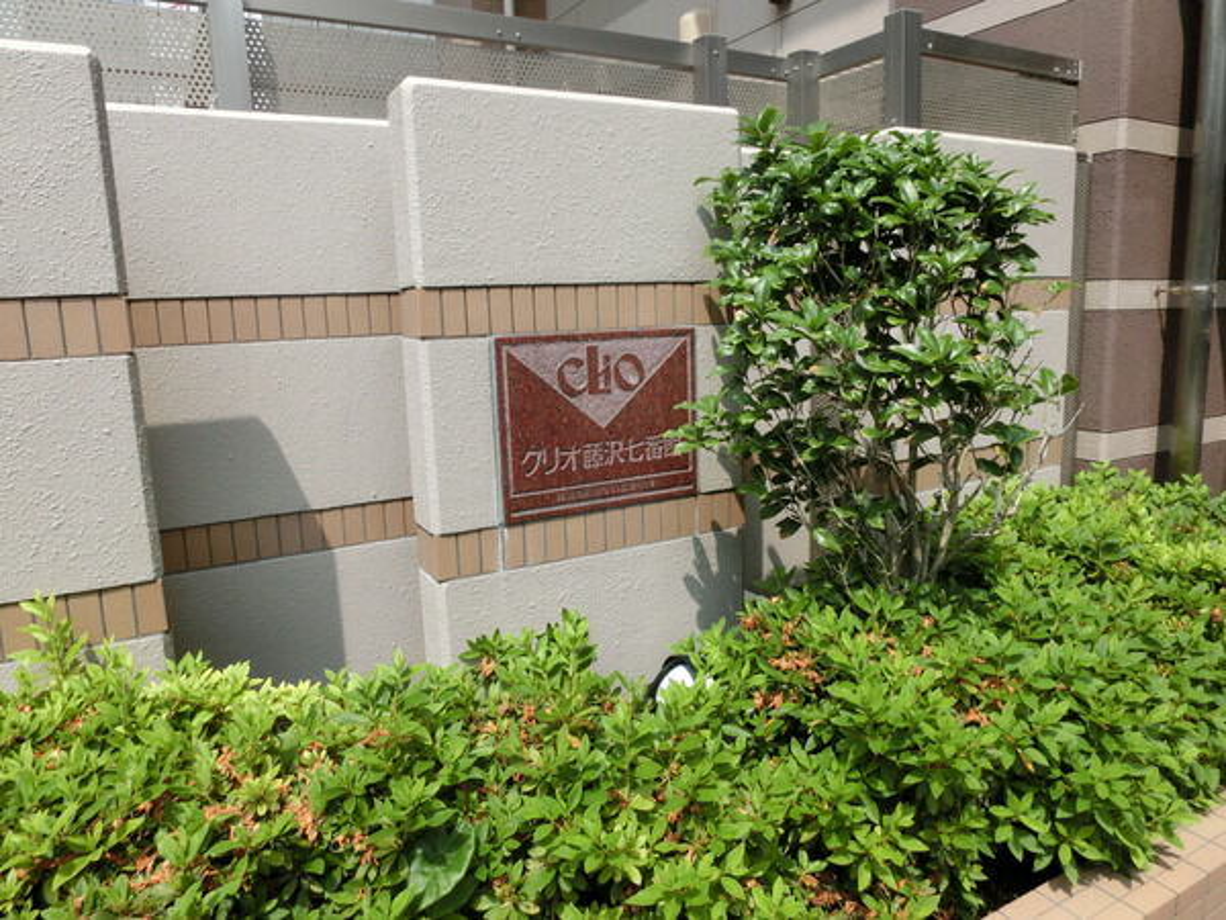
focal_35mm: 24
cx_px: 613
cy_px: 460
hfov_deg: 71.6
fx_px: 850
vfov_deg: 56.8
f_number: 7.9
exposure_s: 1/160
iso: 80
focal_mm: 4.24
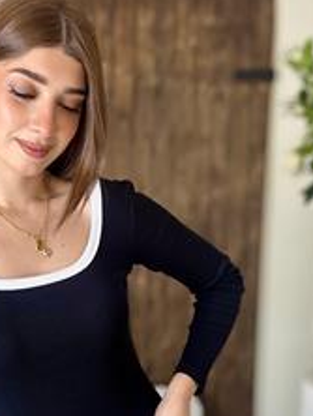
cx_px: 77
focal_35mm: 54
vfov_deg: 35.2
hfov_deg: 26.7
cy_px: 274
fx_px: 650
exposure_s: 1/121
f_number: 1.9
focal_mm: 2.69
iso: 25
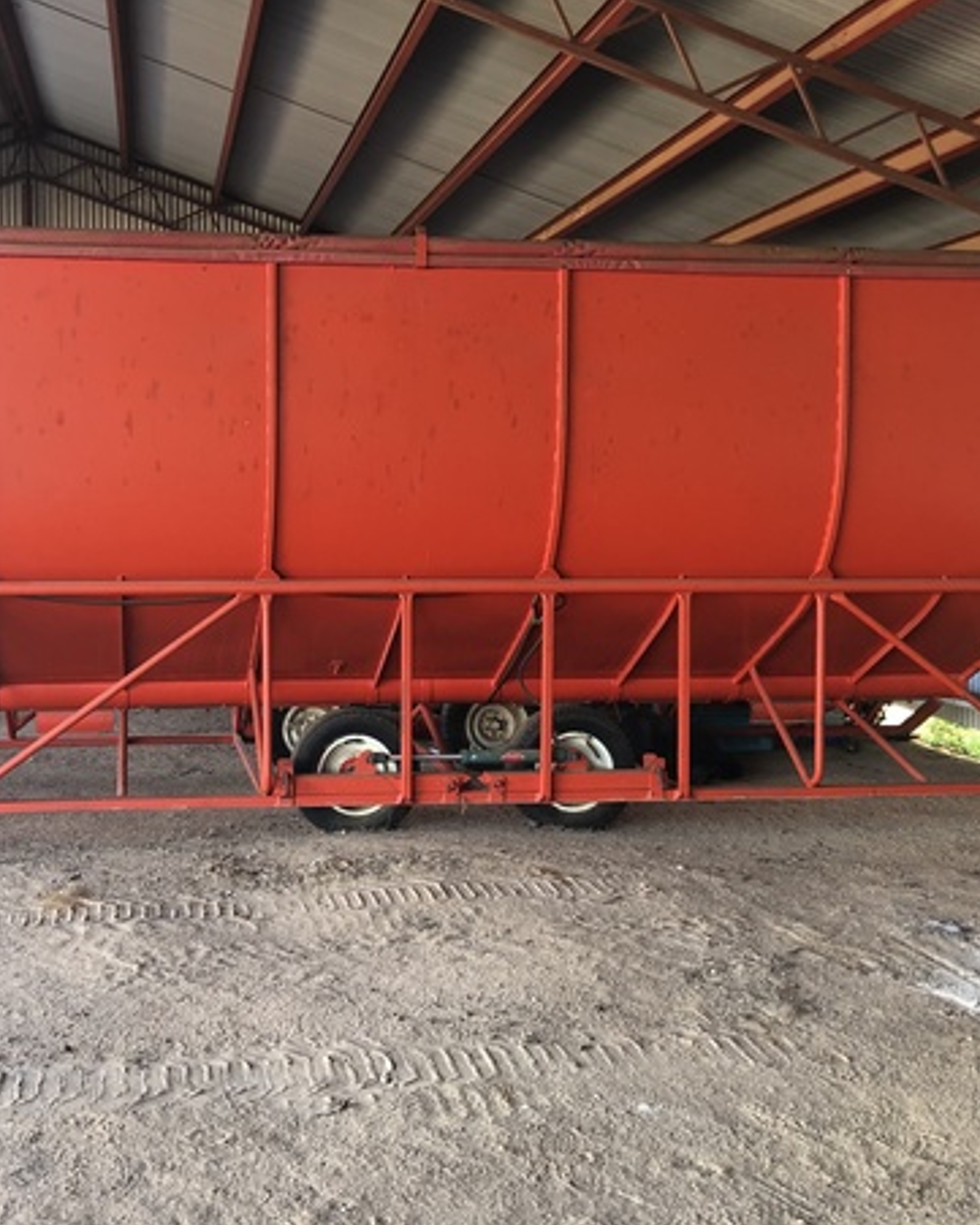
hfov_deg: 36.9
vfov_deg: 45.8
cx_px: 320
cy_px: 572
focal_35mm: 40
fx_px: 1450
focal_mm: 3.99
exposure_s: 1/30
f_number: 1.8
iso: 25
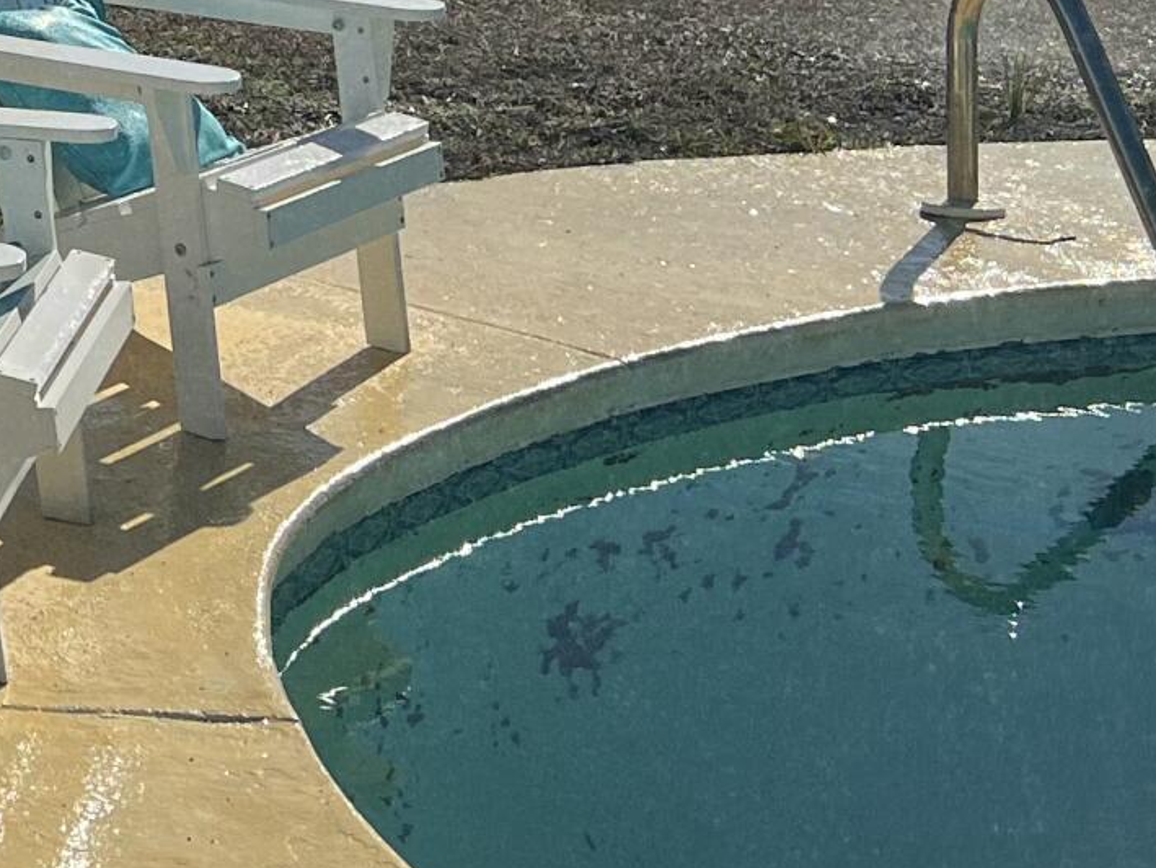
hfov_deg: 15.7
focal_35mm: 110
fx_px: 3674
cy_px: -357
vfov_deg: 12.9
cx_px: -799
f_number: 1.5
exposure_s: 1/5587
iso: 50
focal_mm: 5.7
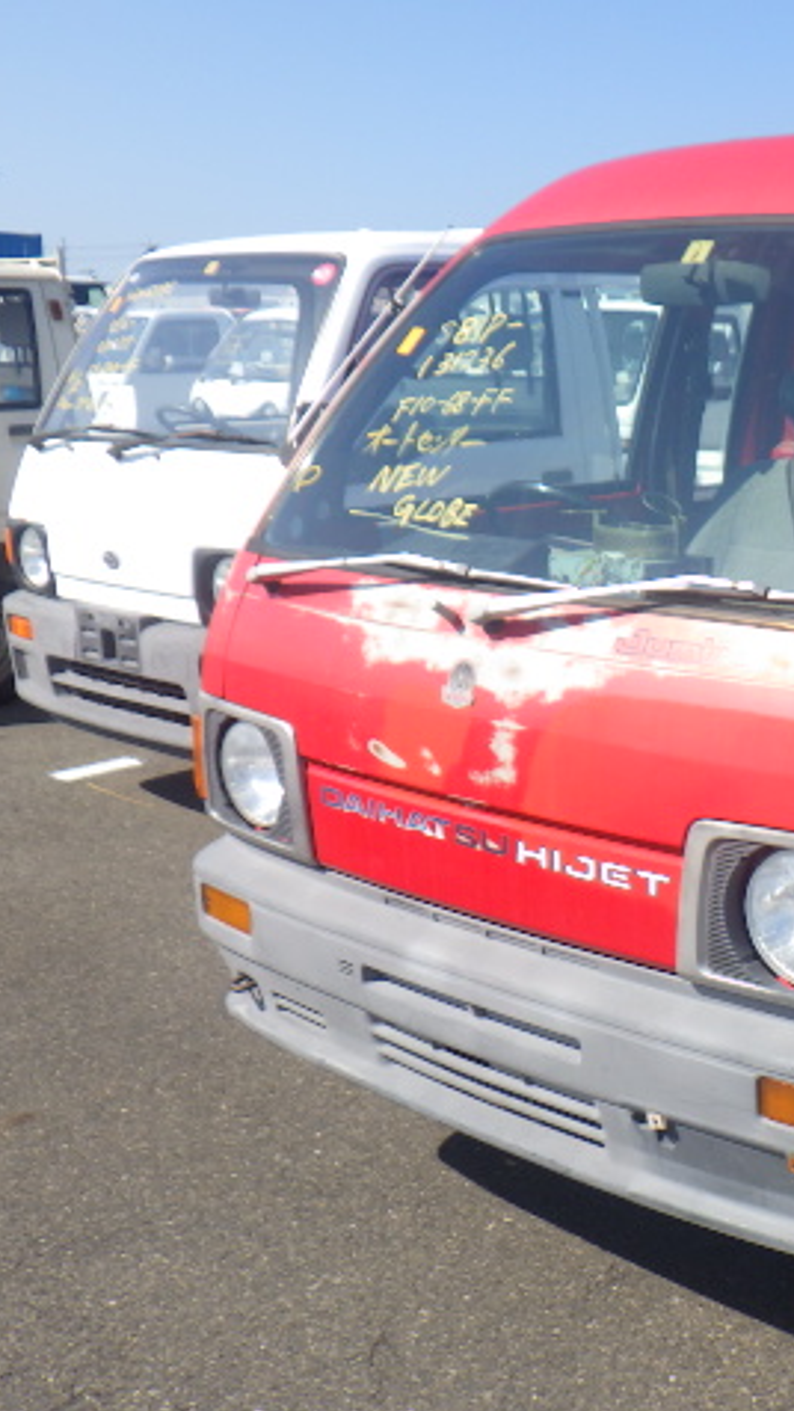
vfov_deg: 49.4
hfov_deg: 27.3
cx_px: 800
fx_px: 1533
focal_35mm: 41
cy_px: 708
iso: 125
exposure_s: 1/640
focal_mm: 5
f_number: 4.2
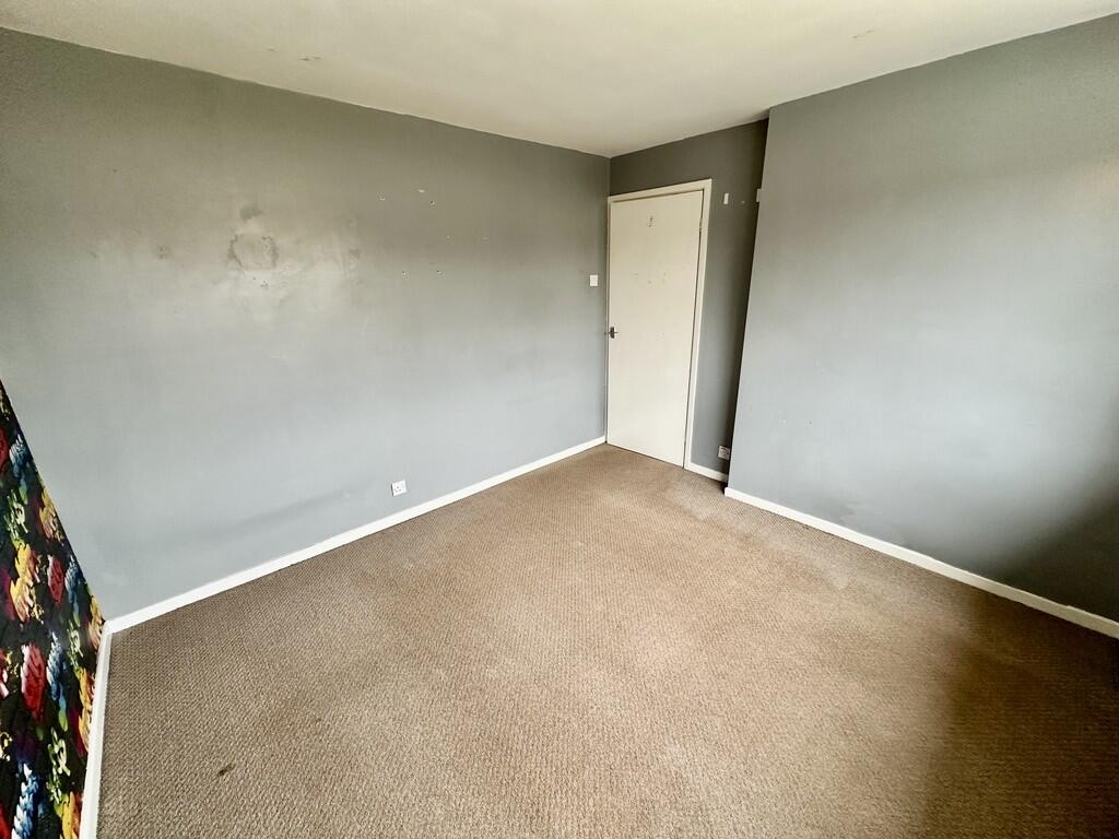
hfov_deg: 102.1
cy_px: 420
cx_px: 560
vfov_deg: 85.7
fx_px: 453
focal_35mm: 14
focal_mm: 2.22
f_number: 2.2
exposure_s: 1/99
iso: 125
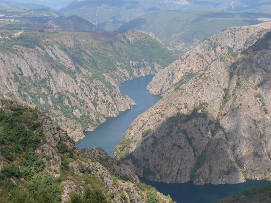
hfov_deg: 28.2
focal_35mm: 69
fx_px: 540
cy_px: 102
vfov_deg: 21.3
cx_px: 136
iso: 80
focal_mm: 12.29
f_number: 4.8
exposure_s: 1/400
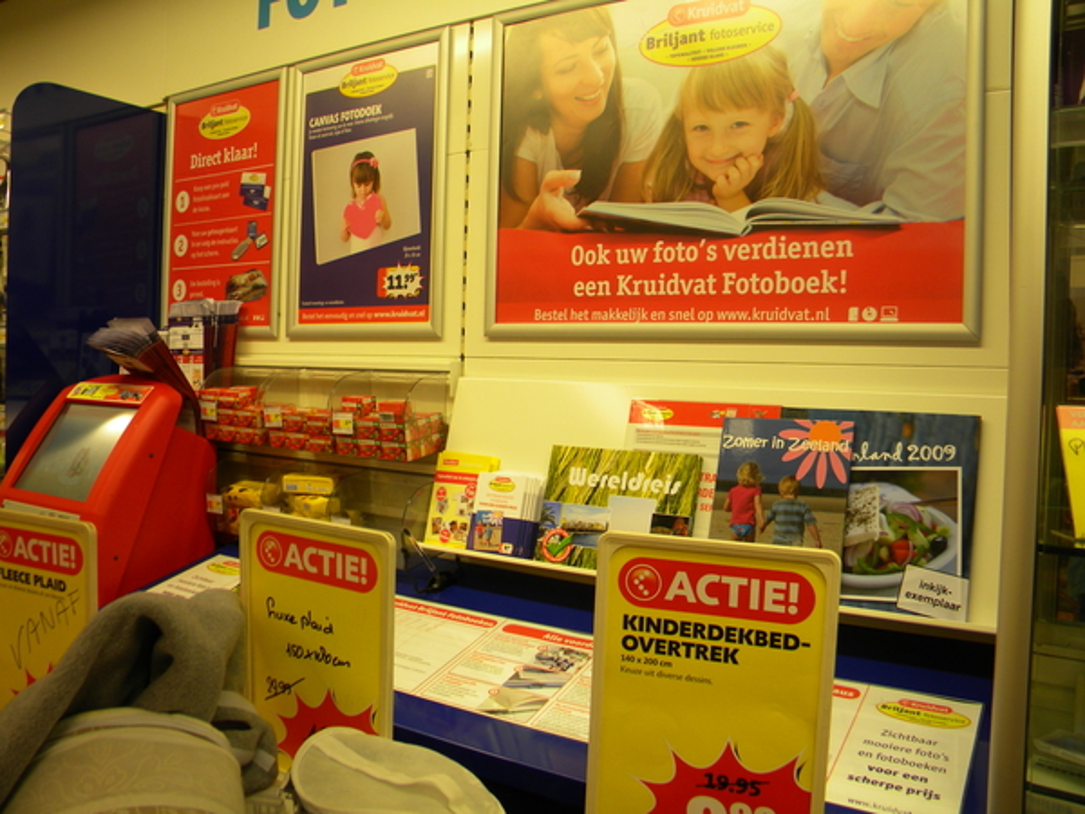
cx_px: 542
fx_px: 878
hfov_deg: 63.4
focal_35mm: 28
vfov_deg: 49.7
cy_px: 407
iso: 80
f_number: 3.5
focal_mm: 5
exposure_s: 1/23.2
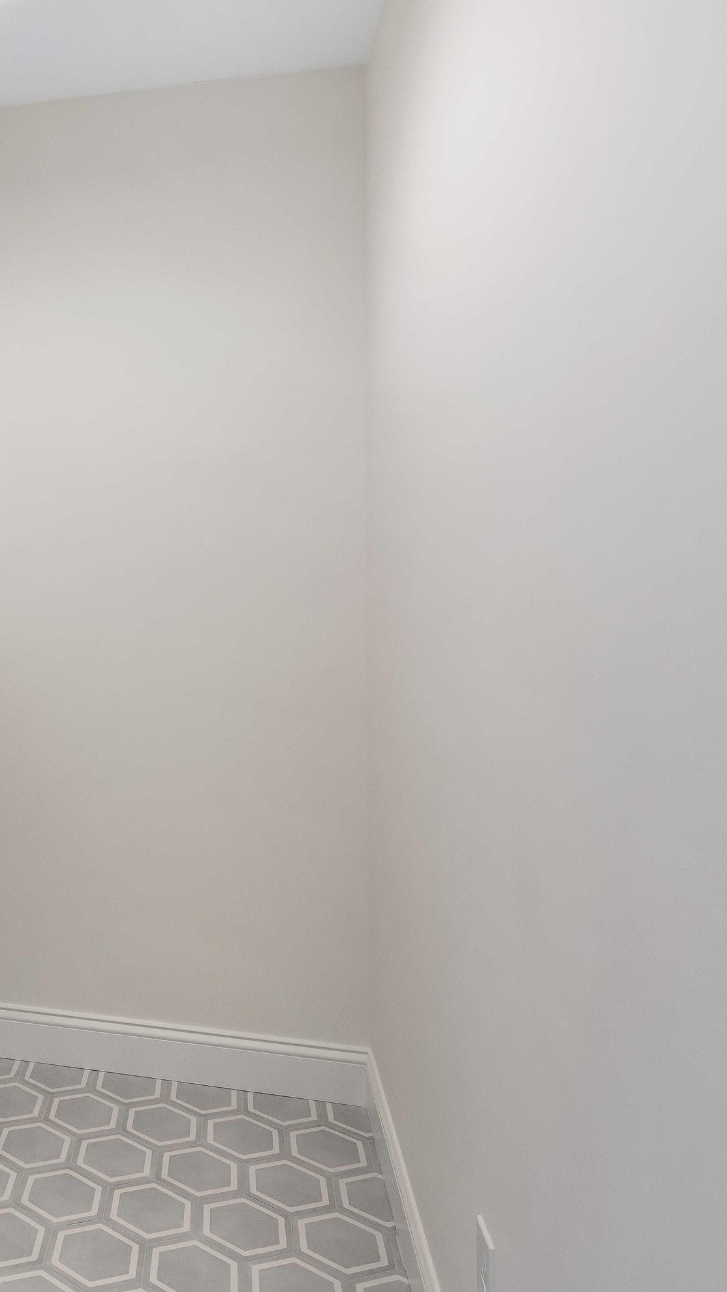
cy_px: 651
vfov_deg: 71.9
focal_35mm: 26
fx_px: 891
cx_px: -44
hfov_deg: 38.0
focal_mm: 11
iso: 400
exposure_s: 1/160
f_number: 7.1
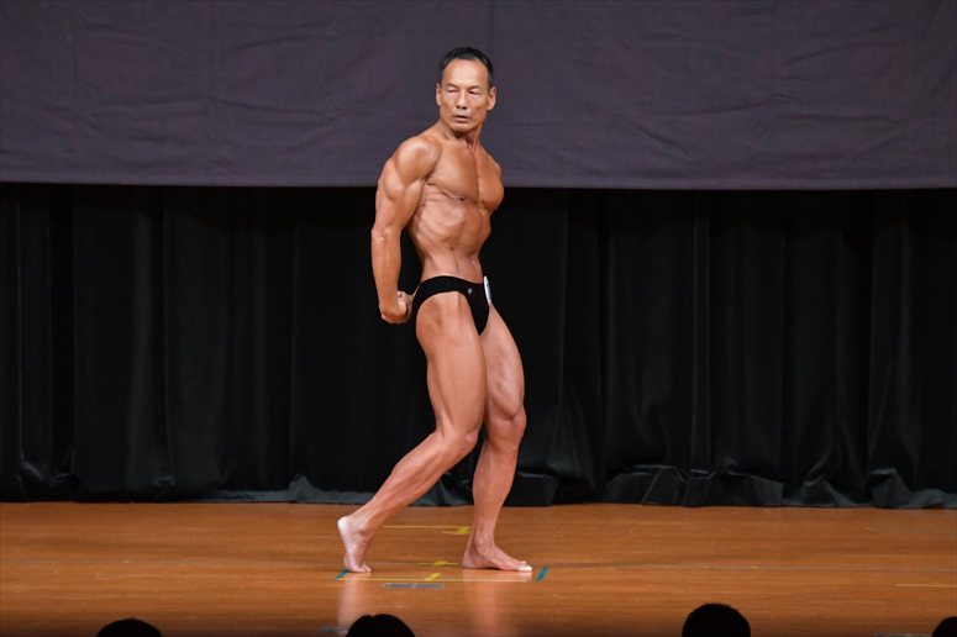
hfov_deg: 7.2
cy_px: 318
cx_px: 478
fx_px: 7573
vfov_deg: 4.8
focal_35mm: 285
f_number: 5.6
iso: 5000
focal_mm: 190
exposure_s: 1/400
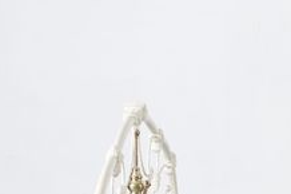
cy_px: 185
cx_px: 441
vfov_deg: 7.3
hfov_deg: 10.6
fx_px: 1517
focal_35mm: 188
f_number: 6.3
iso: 100
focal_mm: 35
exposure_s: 1/125
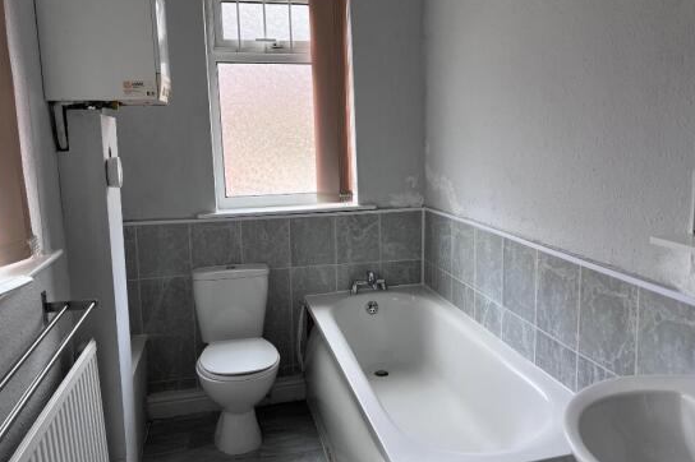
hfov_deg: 63.7
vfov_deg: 44.8
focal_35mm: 29
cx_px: 362
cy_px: 201
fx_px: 560
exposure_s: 1/127
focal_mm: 5.7
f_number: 1.5
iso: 64
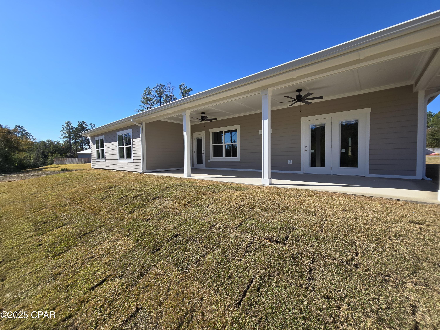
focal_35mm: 13
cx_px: 220
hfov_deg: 106.2
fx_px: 165
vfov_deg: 89.9
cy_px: 165
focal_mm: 2.2
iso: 50
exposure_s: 1/2088
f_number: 2.2
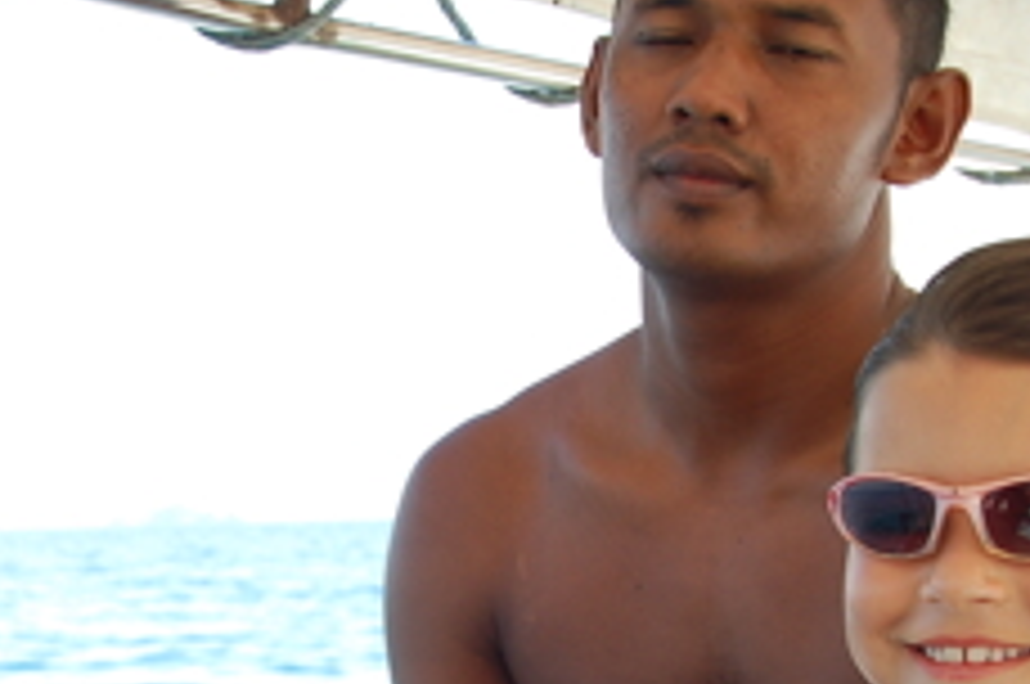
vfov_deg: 13.4
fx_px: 2886
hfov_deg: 20.1
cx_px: 292
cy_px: 652
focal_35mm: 101
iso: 200
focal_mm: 28
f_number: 6.3
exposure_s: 1/160
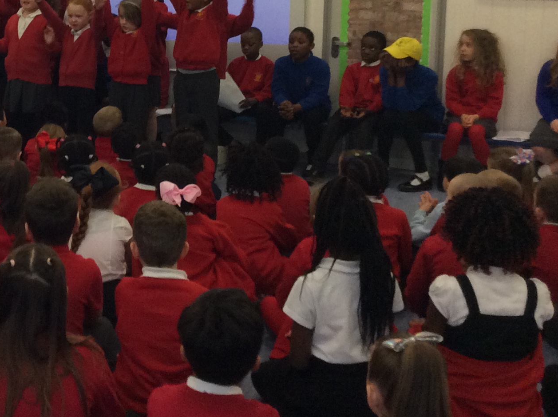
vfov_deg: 21.7
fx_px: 1062
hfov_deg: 28.5
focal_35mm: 66
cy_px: 38
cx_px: 74
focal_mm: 3.3
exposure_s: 1/25
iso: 100
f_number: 2.4
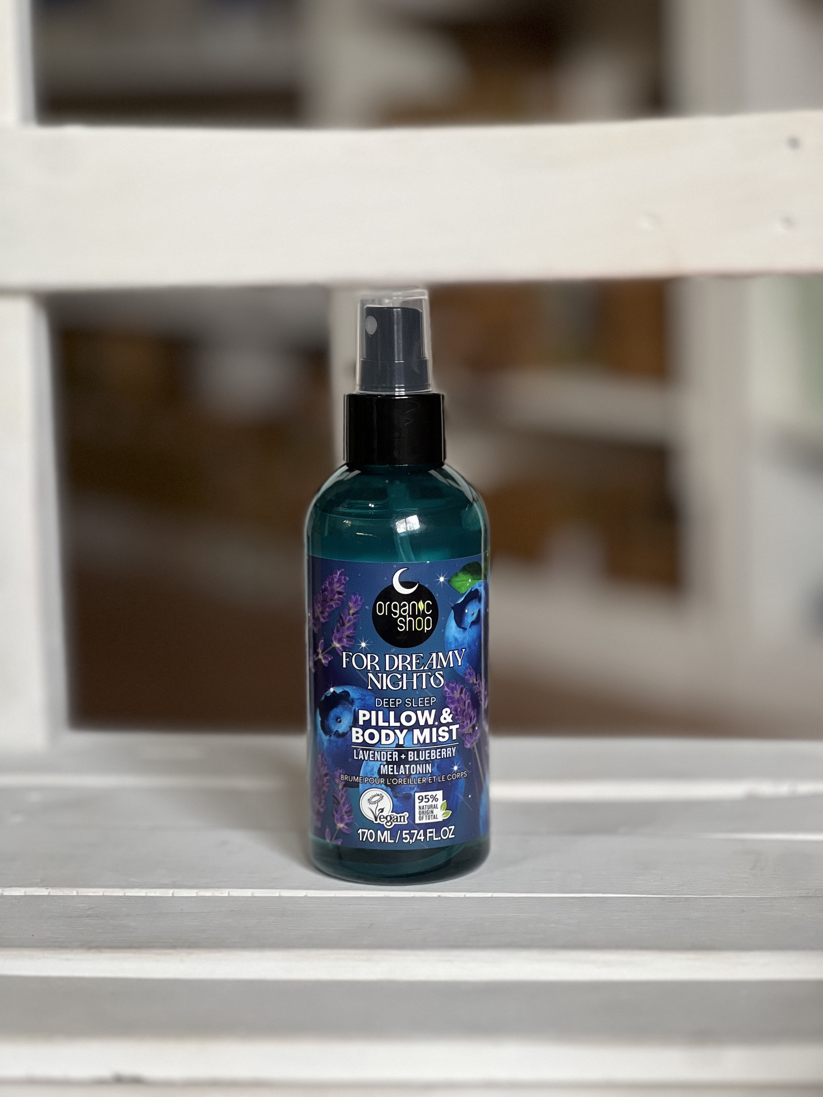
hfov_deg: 19.1
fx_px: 2441
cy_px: 548
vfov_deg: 25.3
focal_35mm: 77
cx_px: 412
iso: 250
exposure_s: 1/64
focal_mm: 9
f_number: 2.8
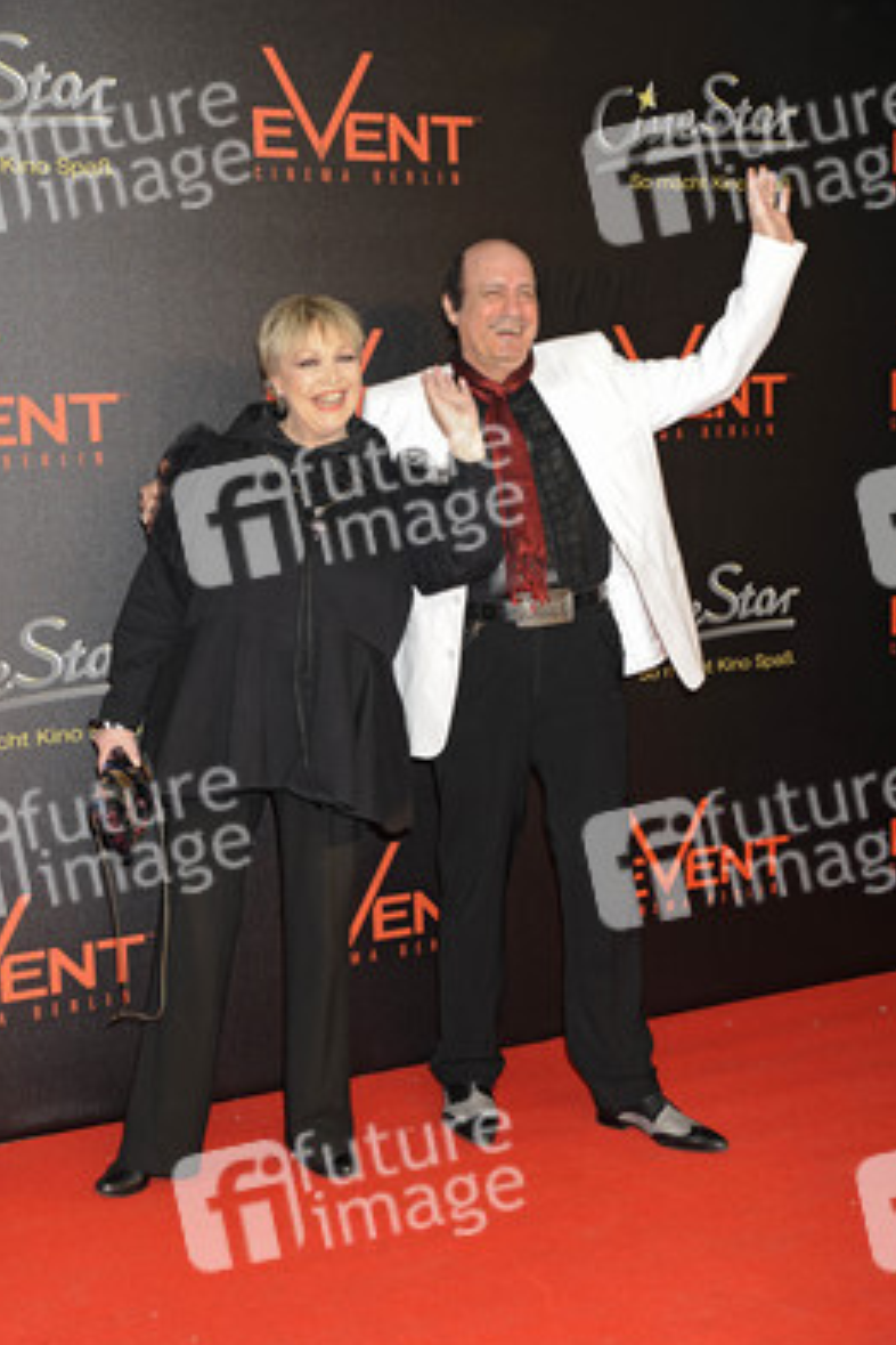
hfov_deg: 24.2
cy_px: 678
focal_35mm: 56
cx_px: 448
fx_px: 2091
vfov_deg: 35.6
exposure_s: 1/160
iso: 400
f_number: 6.3
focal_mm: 55
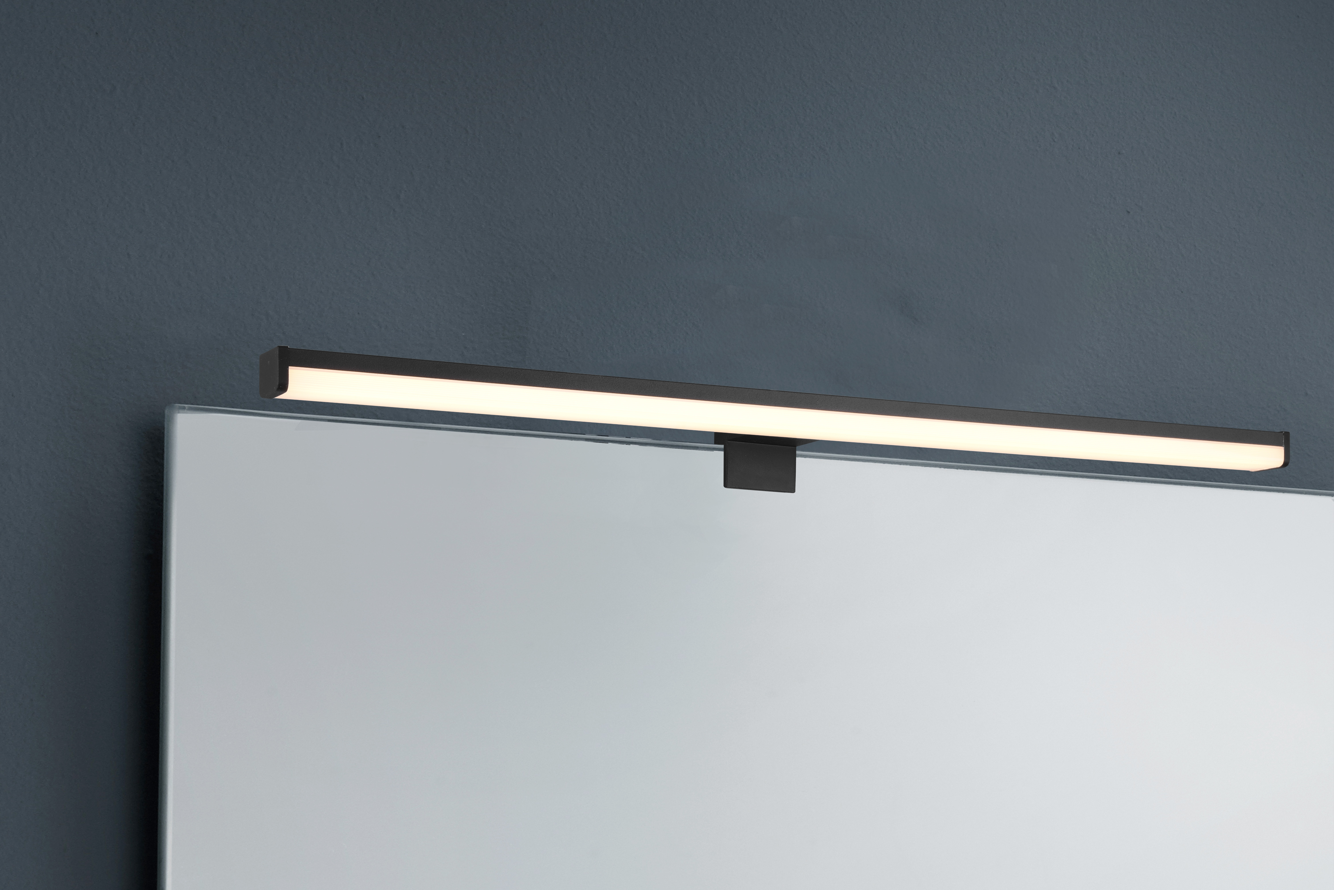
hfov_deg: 30.9
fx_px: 2409
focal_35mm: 65
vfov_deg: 20.9
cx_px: 667
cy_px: 445
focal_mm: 65
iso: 100
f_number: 18
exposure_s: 1/20
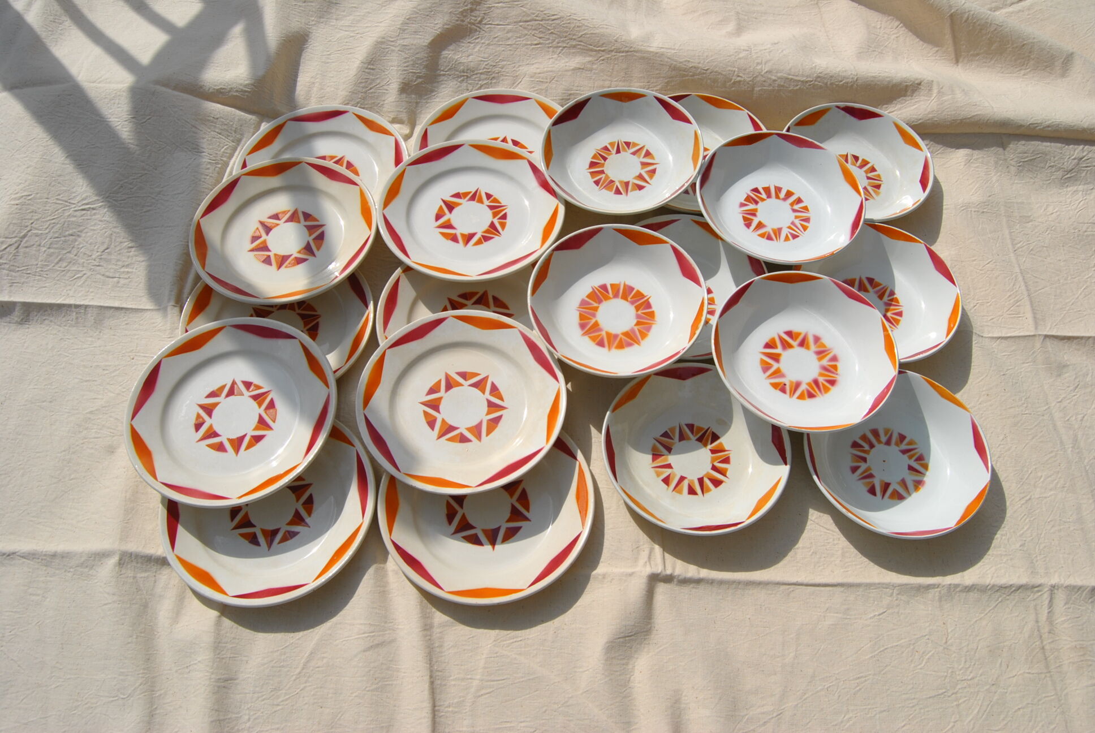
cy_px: 366
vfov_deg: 43.7
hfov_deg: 61.9
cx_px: 548
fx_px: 914
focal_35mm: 30
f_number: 10
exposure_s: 1/400
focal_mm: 20
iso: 100
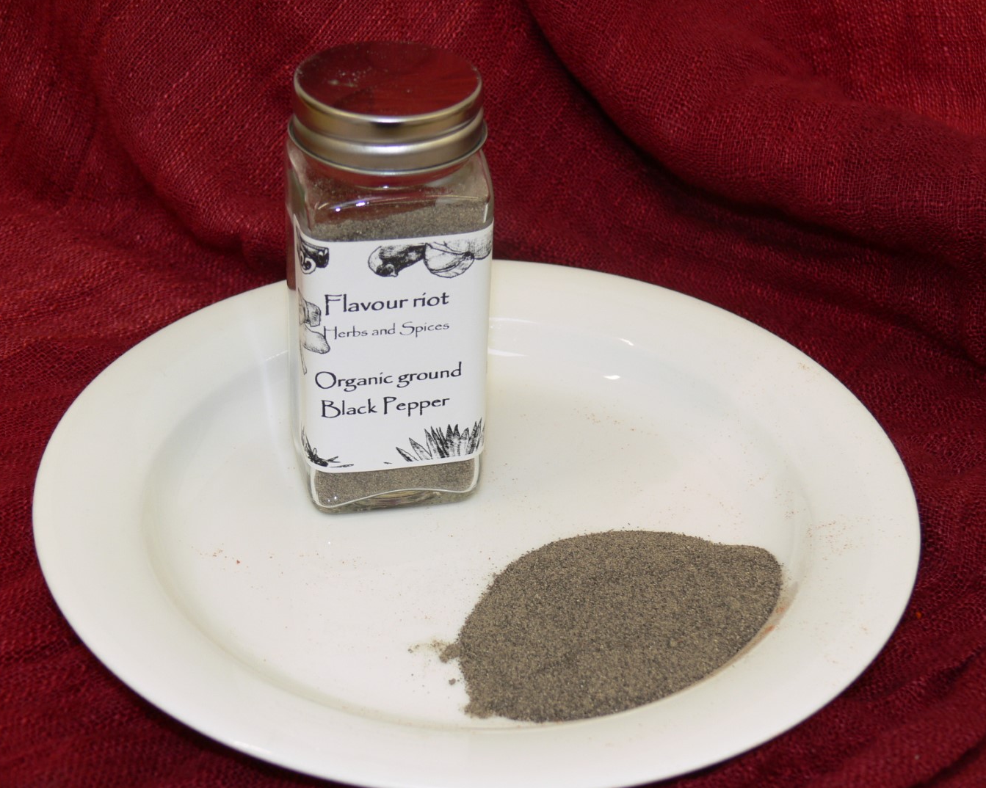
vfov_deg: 22.8
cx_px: 518
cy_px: 393
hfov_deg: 28.3
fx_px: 1955
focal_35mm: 67
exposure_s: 1/40
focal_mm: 13.6
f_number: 3.2
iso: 80
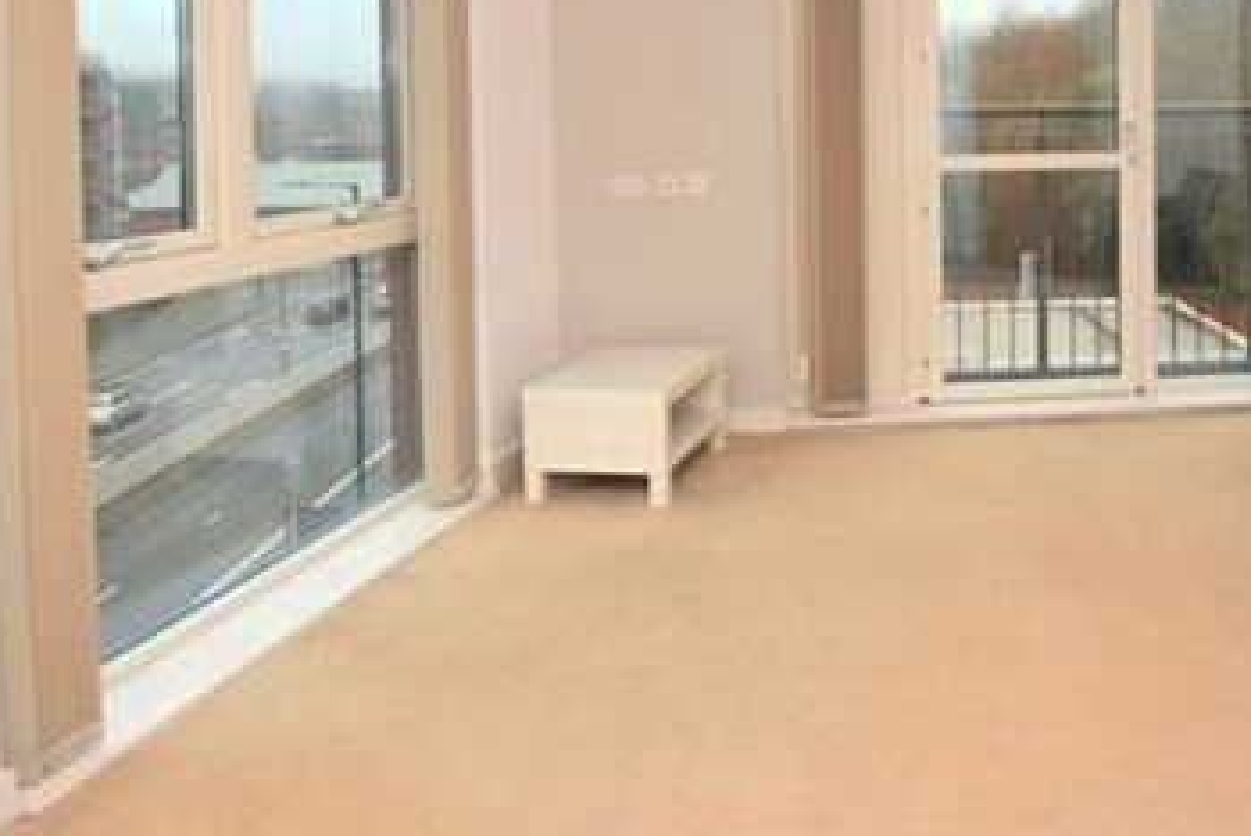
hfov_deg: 59.0
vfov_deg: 41.2
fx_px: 1043
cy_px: 127
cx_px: 922
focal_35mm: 30
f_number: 5.6
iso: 360
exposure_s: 1/125
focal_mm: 10
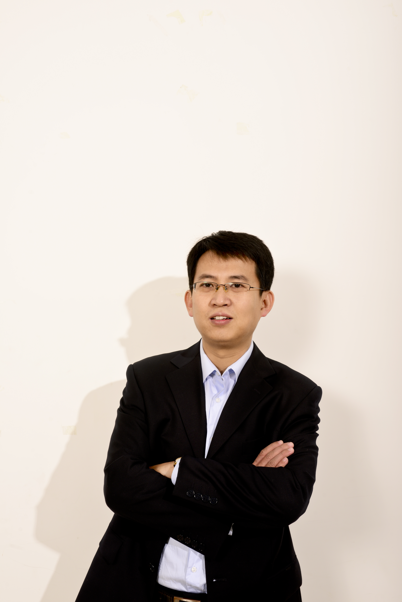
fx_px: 586
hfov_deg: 37.9
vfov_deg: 54.4
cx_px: 201
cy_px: 301
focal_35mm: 35
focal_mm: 35
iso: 100
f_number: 10
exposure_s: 1/200
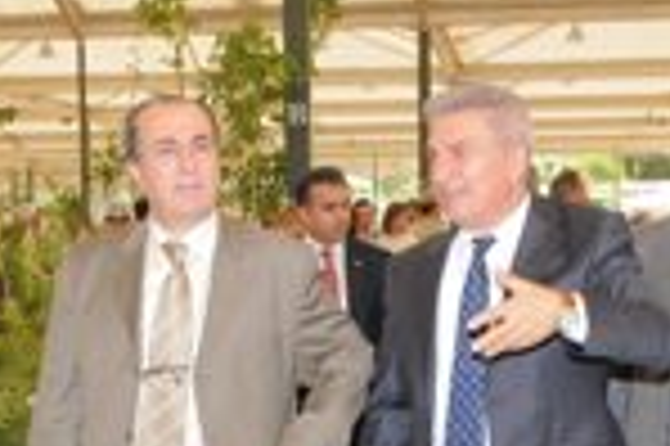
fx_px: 1840
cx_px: 247
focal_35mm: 99
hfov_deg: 20.6
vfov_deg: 13.6
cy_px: 446
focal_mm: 22
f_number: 7.1
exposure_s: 1/200
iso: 400
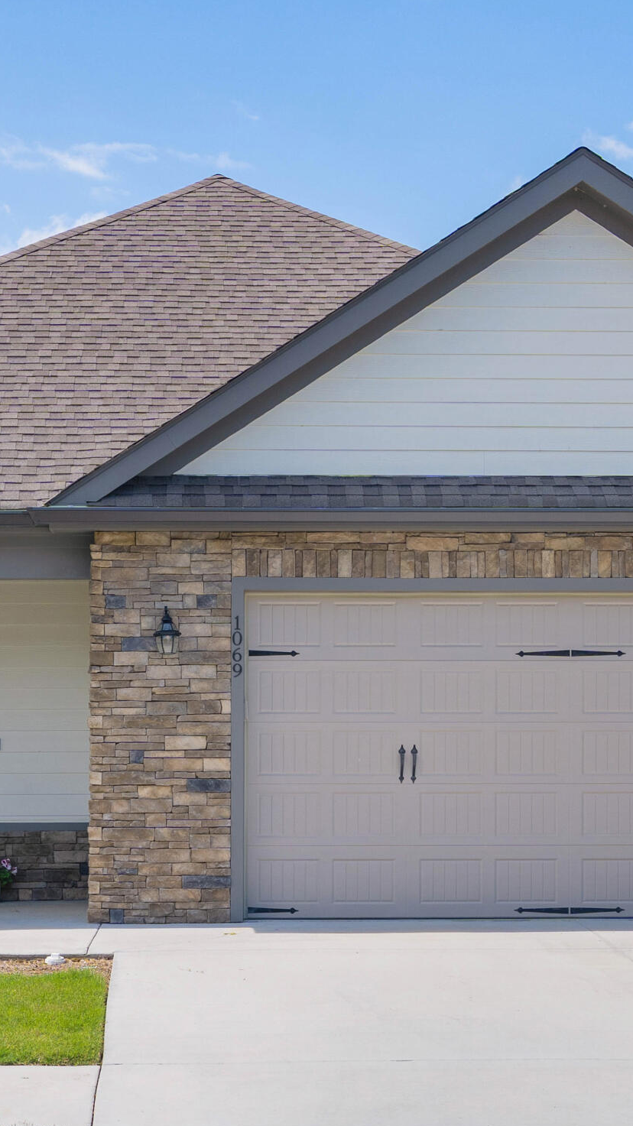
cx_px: 246
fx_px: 1911
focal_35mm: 64
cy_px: 677
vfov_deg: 32.7
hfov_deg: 18.8
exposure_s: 1/640
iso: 320
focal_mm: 30
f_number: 7.1
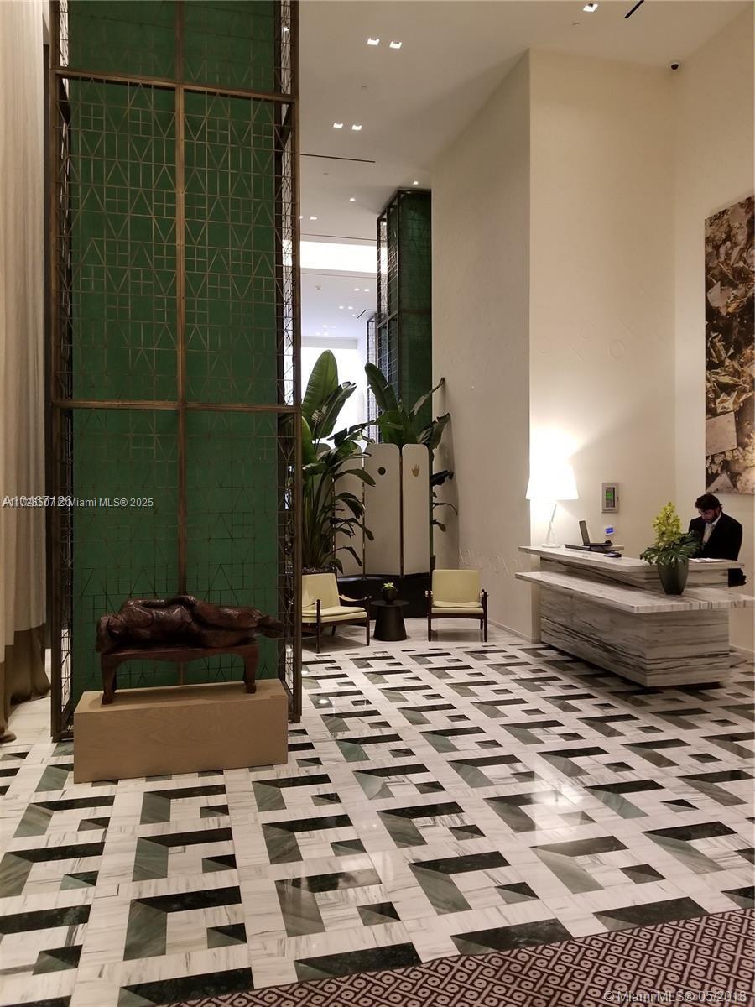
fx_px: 756
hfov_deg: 53.1
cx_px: 378
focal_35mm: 26
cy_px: 504
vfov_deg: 67.3
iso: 250
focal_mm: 4.25
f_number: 1.7
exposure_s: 1/24
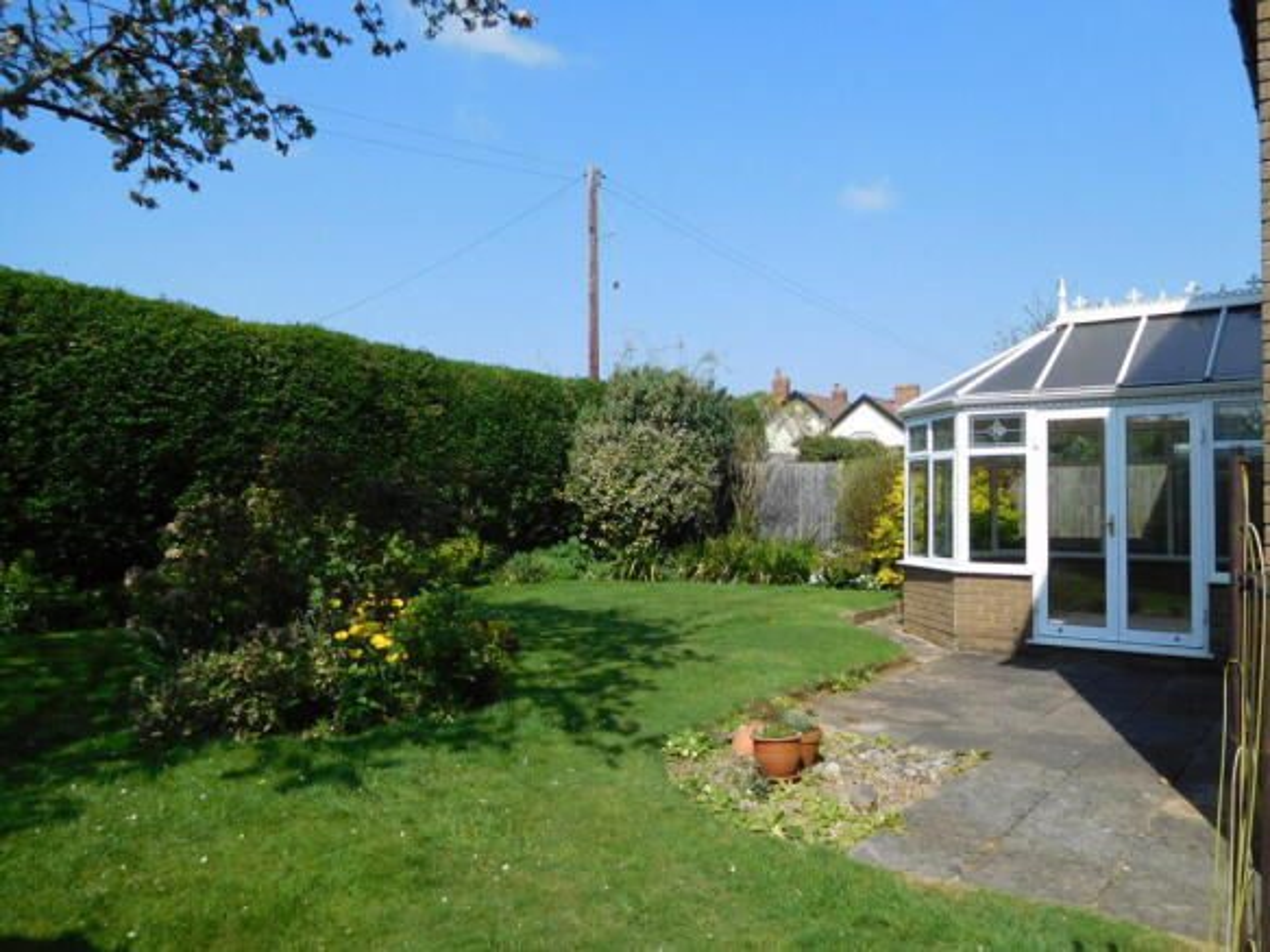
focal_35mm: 25
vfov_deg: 54.9
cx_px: 635
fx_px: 917
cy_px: 476
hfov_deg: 69.4
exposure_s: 1/1250
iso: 125
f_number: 3.4
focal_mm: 4.5
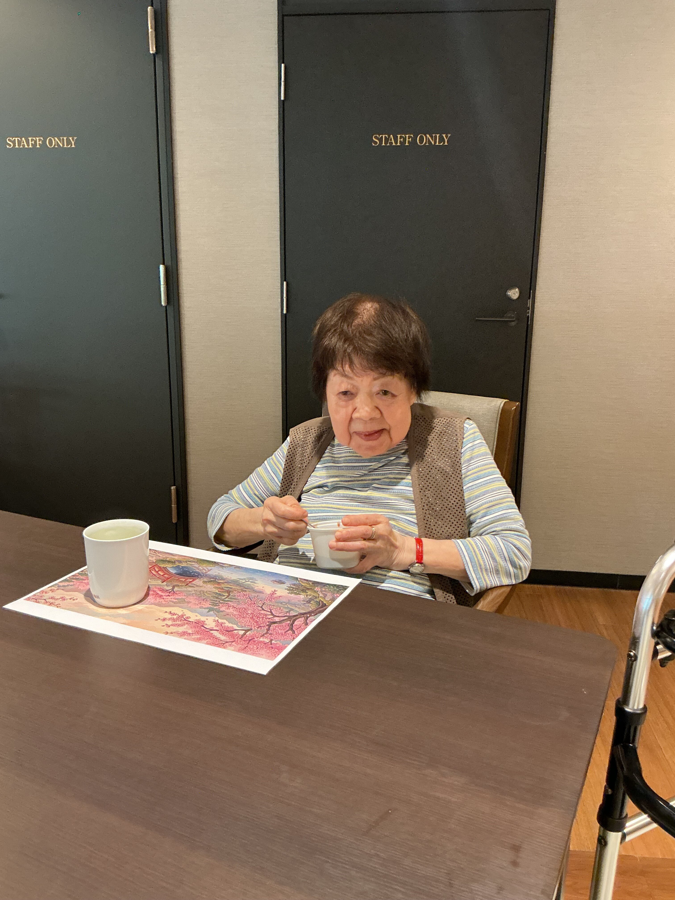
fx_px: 754
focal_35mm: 29
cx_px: 338
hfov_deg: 48.2
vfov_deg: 61.7
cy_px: 450
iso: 250
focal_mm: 3
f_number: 1.8
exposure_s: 1/60
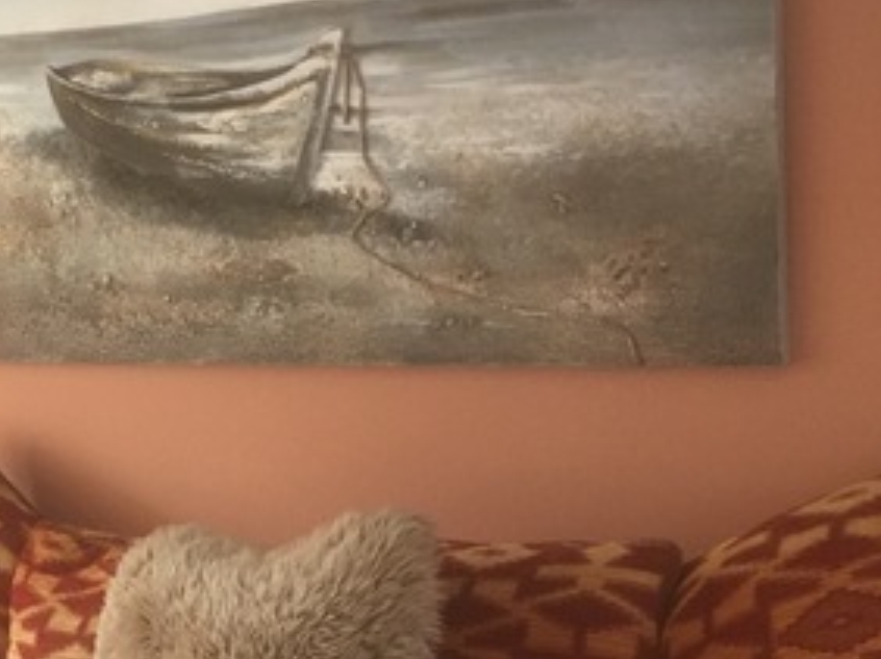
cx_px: 87
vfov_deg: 18.5
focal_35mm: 79
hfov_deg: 24.0
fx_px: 2009
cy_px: 487
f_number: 2.2
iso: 200
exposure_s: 1/33
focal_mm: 4.15
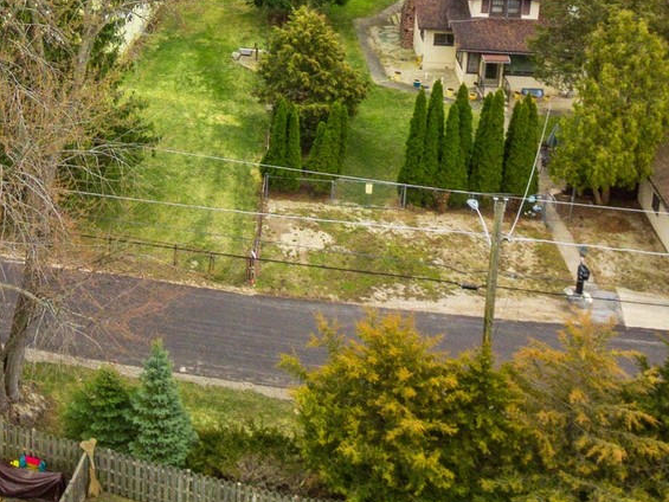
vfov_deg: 26.0
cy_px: -76
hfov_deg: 35.7
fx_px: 986
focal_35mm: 51
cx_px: 92
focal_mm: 3.61
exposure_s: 1/160
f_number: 2.8
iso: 100
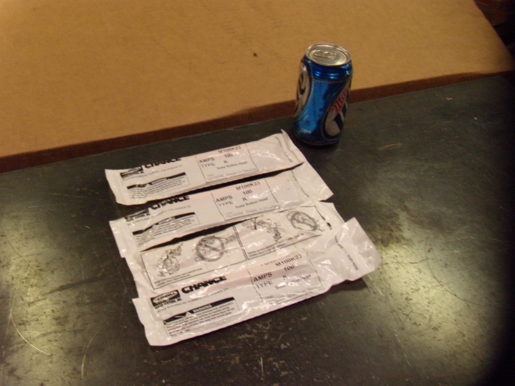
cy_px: 193
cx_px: 258
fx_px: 536
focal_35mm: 36
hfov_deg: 51.4
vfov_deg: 39.7
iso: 400
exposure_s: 1/25
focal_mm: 6.4
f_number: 3.6
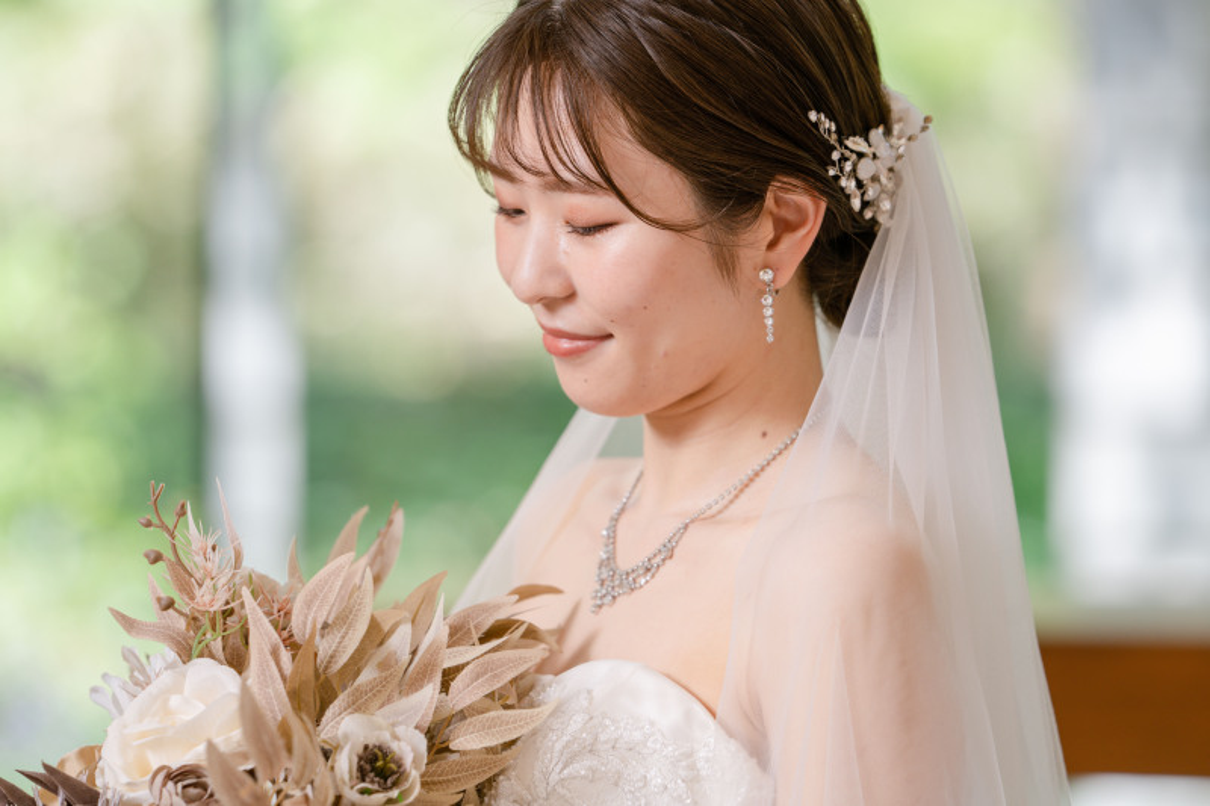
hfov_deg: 10.3
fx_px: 6720
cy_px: 403
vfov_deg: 6.9
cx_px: 605
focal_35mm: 200
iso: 200
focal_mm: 200
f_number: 4
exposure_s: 1/160
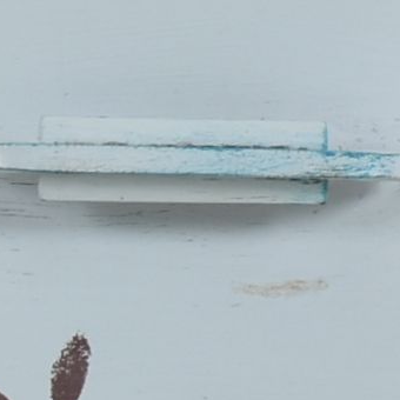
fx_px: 20525
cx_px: -832
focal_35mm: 1570
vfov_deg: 1.1
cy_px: 518
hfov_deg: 1.1
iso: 200
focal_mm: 140
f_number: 11
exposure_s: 1/200
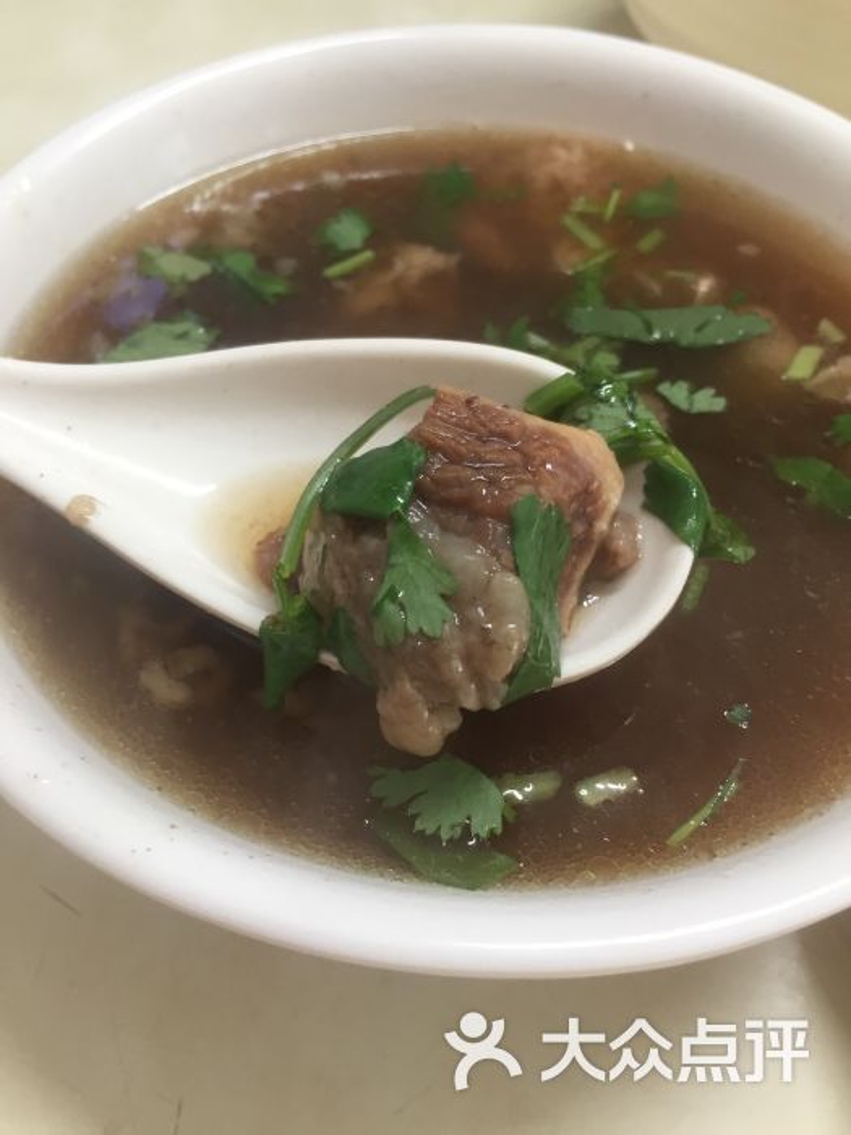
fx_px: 951
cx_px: 426
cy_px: 568
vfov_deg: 61.7
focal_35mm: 29
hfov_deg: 48.2
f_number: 2.2
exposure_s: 1/33
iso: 80
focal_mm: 4.15
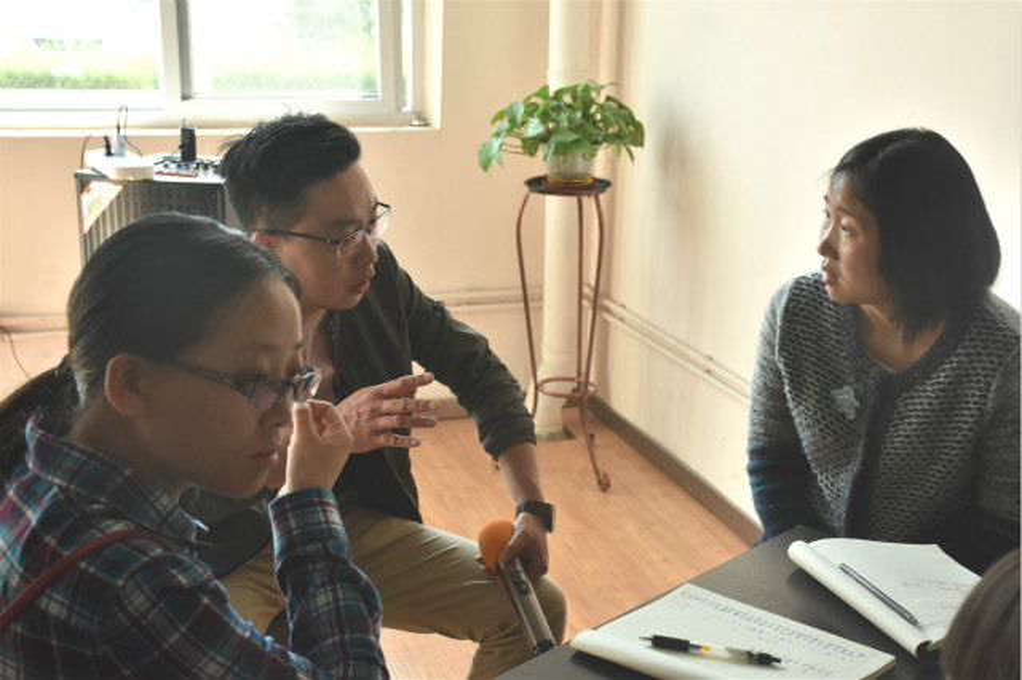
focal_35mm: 57
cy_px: 340
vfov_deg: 23.8
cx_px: 511
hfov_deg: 35.1
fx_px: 1617
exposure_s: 1/160
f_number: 6.3
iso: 800
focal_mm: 38
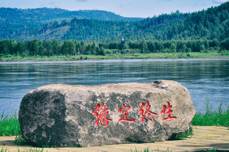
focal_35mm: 128
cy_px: 76
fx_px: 810
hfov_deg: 16.1
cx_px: 114
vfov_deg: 10.7
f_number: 10
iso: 200
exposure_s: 1/250
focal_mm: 85
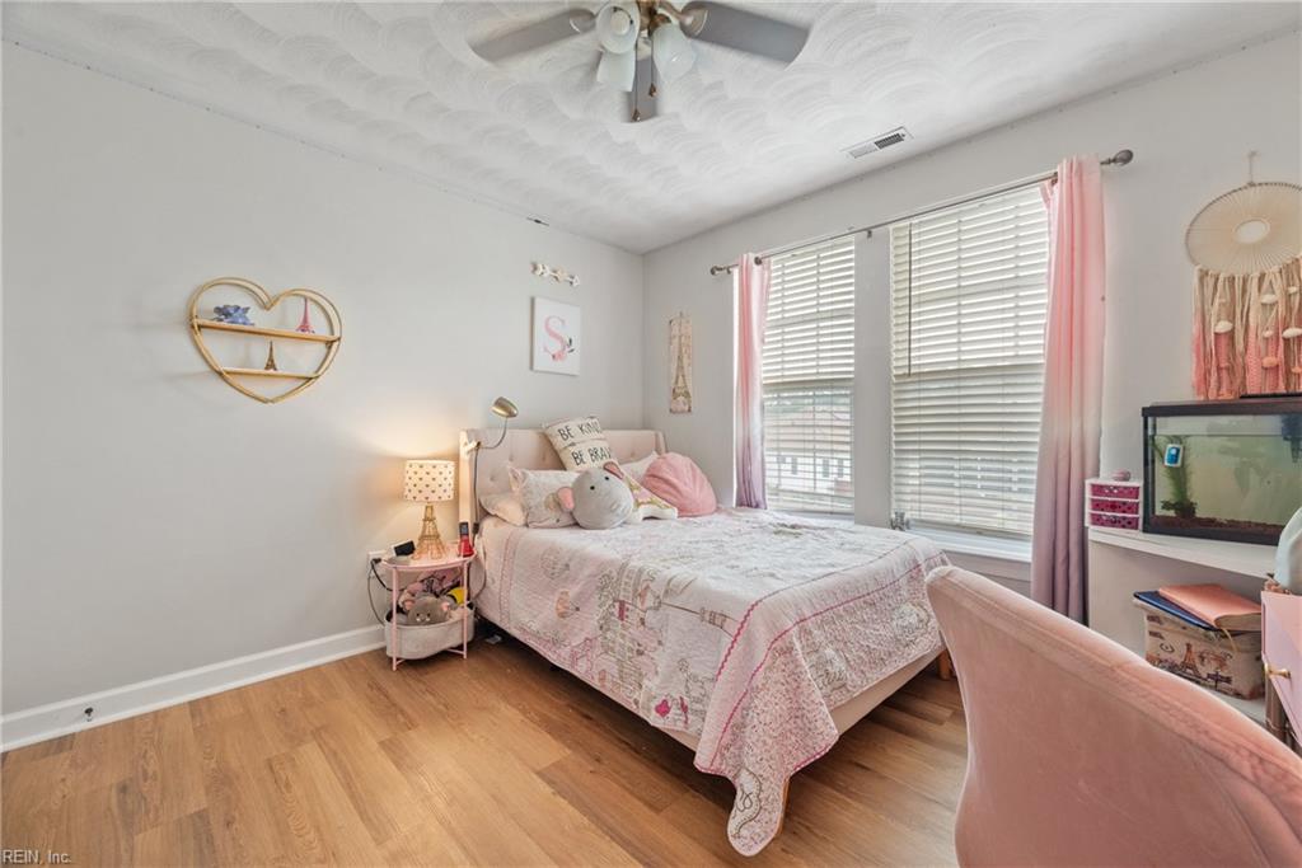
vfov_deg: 81.2
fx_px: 506
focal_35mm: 14
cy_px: 434
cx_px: 651
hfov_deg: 104.2
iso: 800
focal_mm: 14
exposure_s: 1/6
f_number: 8
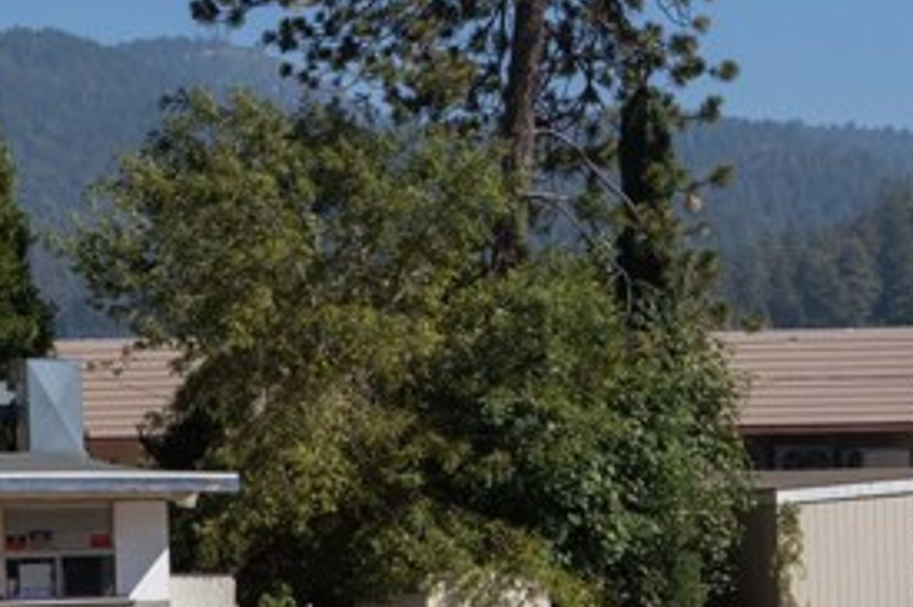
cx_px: -50
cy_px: 439
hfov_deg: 14.1
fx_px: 3628
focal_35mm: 143
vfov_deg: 9.6
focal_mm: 41
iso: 160
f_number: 11
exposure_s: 1/250
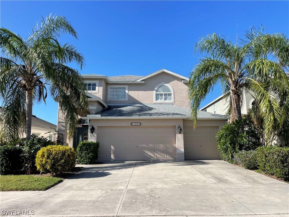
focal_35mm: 26
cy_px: 108
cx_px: 144
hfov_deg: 67.3
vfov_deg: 53.1
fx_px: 217
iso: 32
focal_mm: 4.2
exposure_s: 1/2882
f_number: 1.6
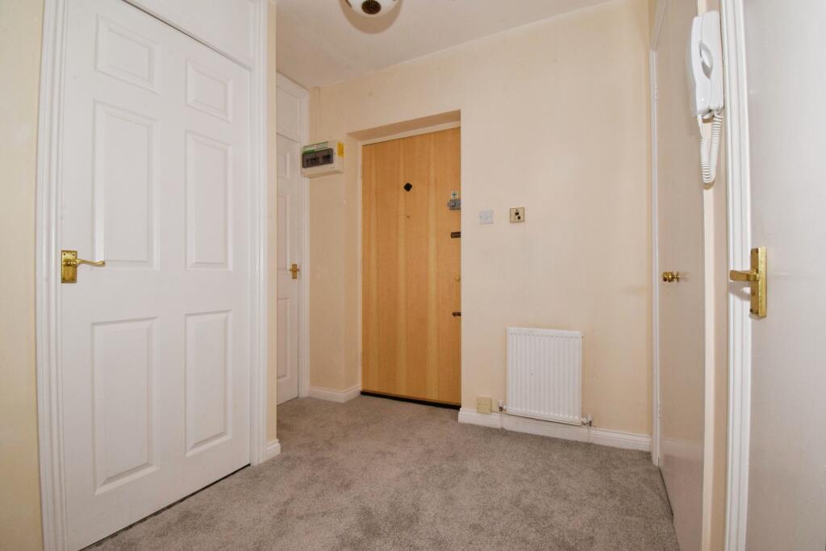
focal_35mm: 15
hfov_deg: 100.4
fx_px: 344
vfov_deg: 77.3
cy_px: 276
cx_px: 413
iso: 1000
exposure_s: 1/60
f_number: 20
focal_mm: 10
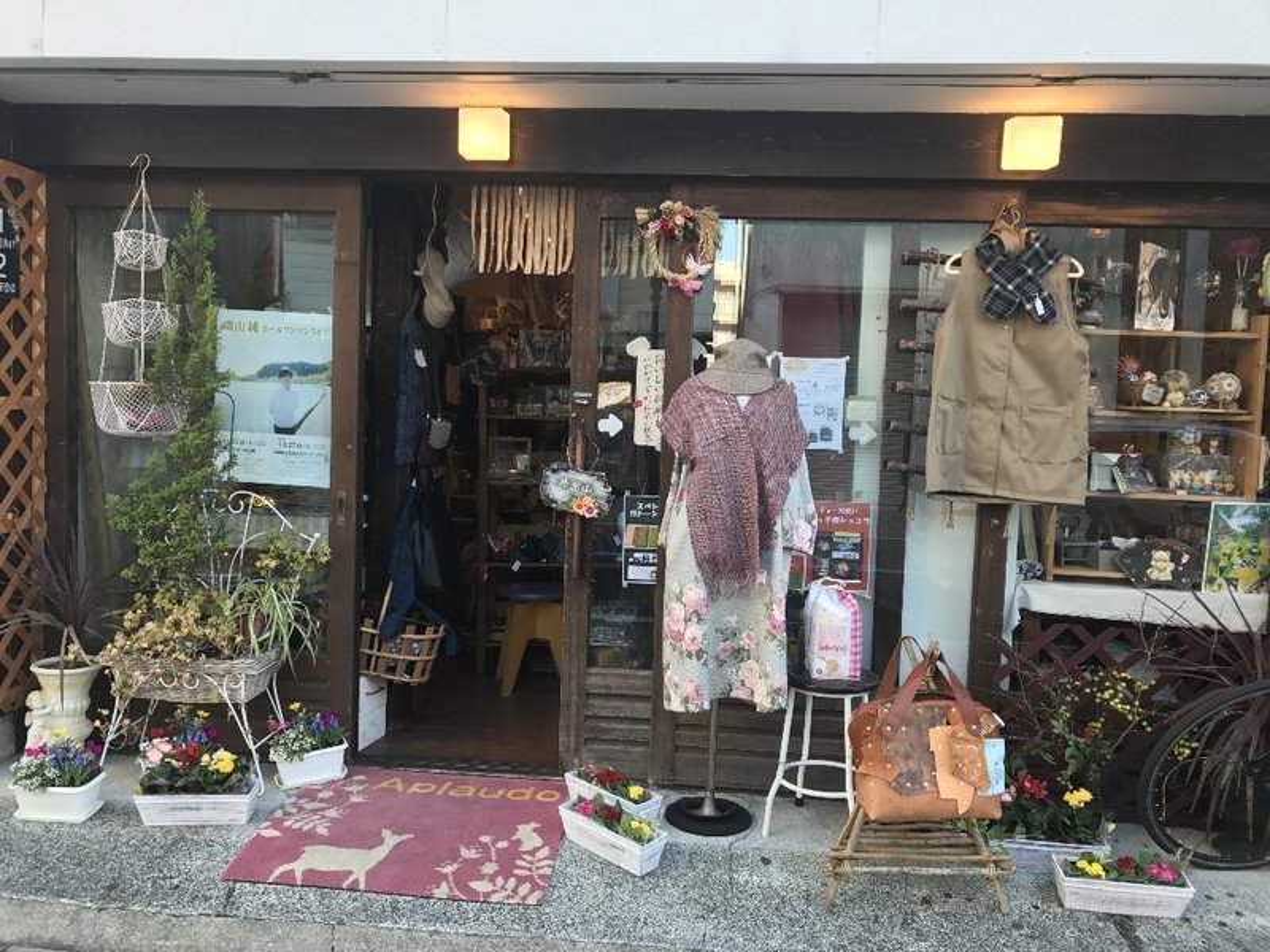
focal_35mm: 28
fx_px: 1027
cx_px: 635
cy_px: 476
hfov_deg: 63.4
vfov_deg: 49.7
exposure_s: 1/100
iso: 25
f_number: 1.8
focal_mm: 3.99
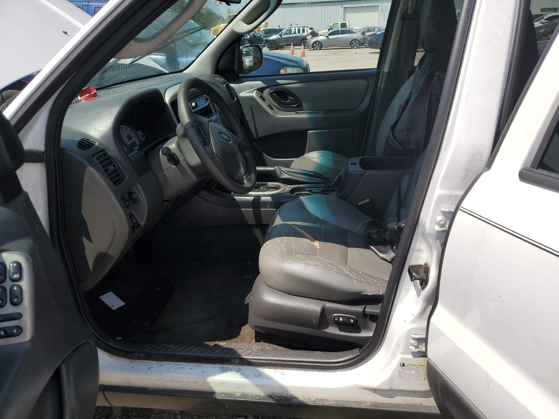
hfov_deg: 67.3
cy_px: 210
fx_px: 420
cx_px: 280
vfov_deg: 53.1
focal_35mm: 26
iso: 50
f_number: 1.5
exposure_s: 1/3333
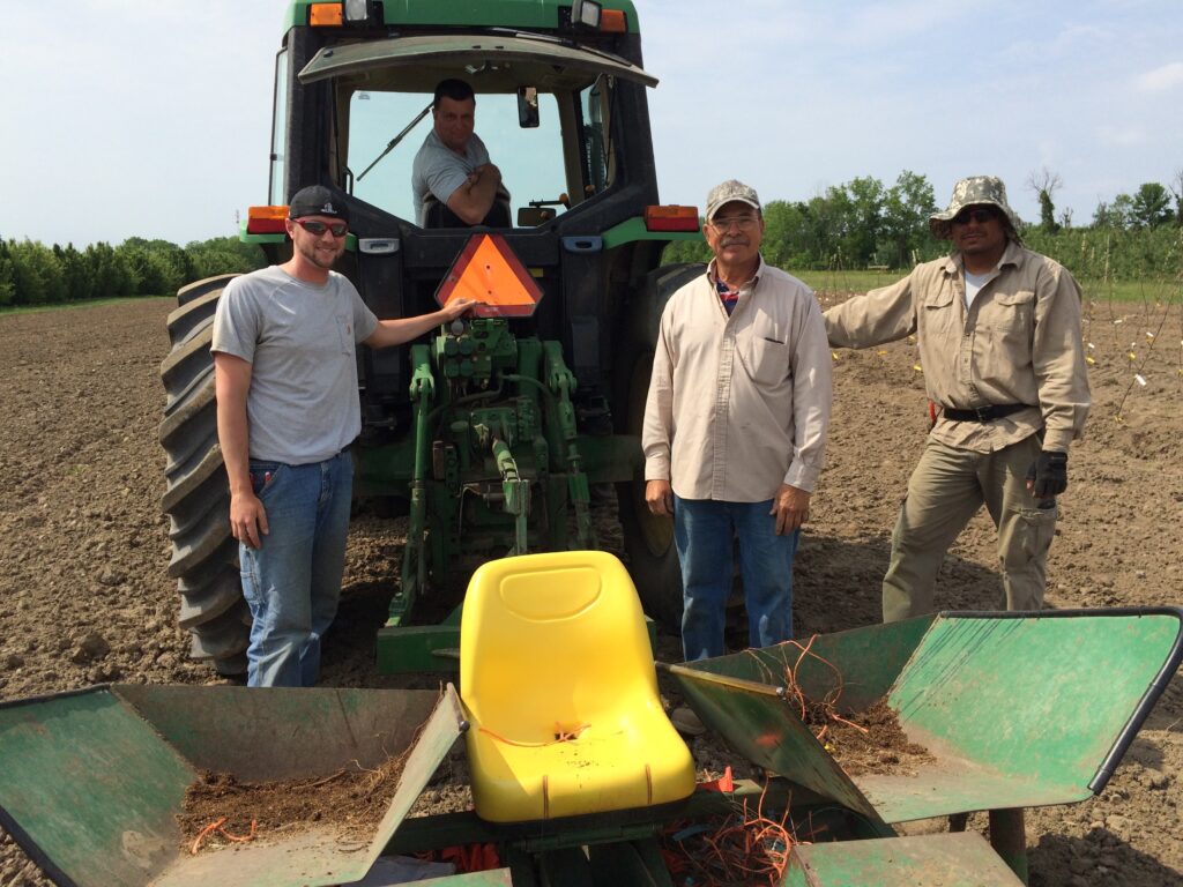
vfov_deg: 48.2
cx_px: 592
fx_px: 991
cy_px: 444
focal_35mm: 29
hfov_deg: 61.7
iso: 32
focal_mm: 4.15
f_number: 2.2
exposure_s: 1/2933
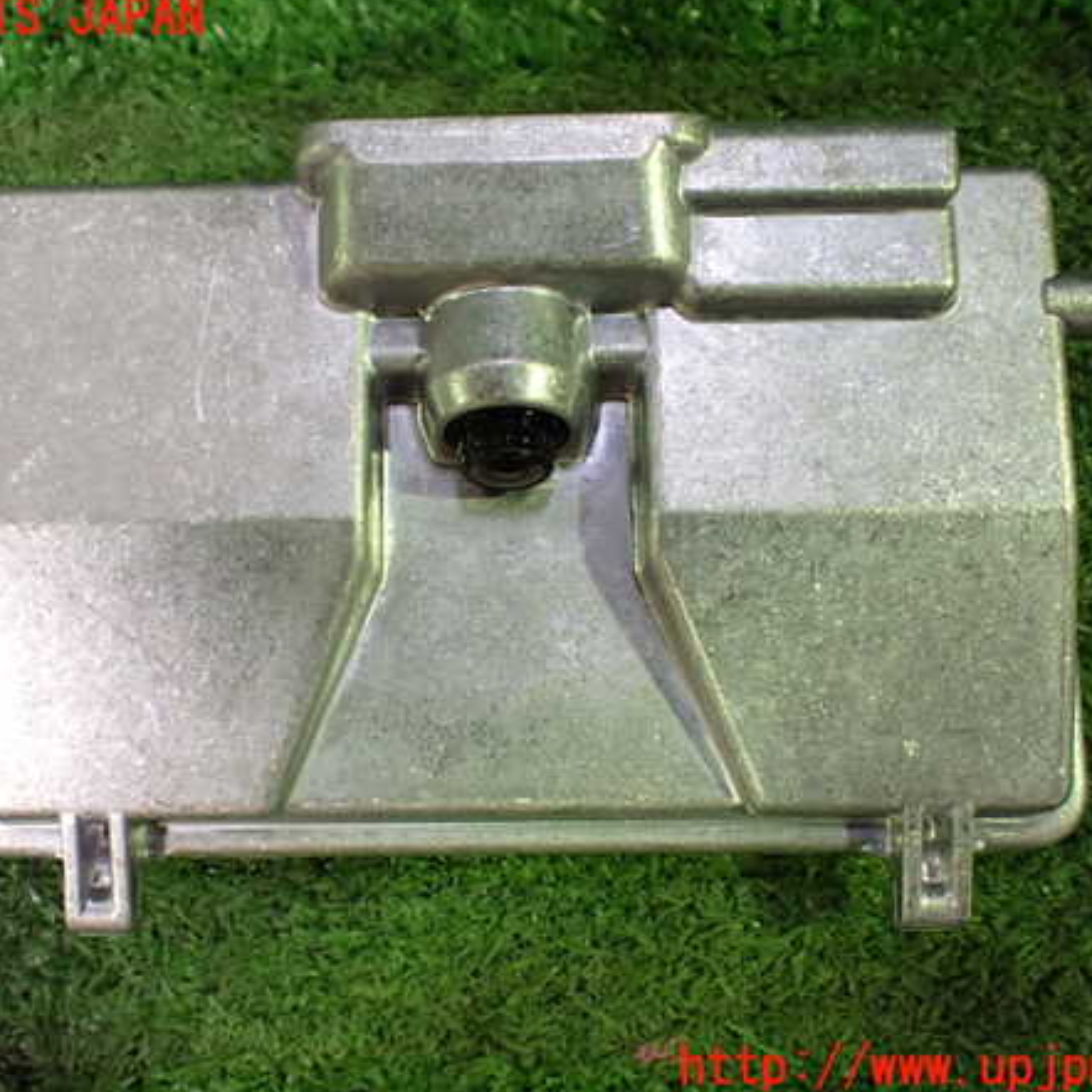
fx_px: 1285
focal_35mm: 36
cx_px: 497
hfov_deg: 46.0
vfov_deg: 46.0
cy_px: 544
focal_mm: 5.4
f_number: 2.3
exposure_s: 1/125
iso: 800
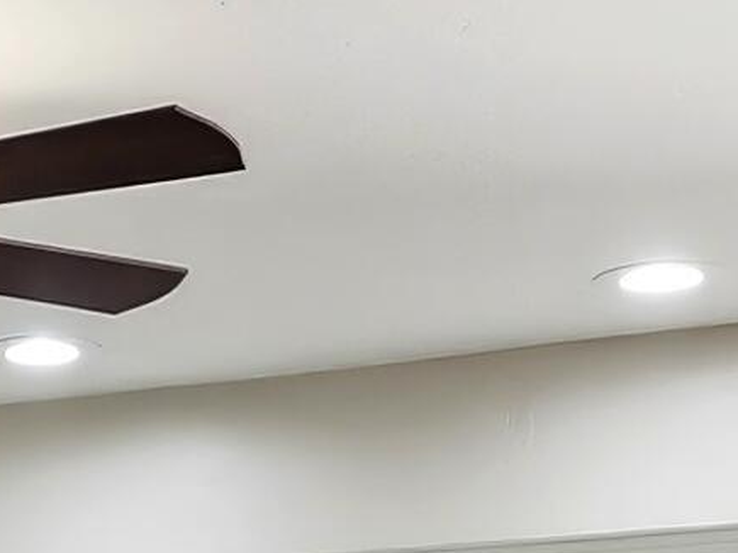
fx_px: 2941
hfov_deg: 13.6
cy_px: 1405
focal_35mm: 138
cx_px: -299
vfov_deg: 9.4
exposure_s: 1/8000
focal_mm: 10
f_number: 1.7
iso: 1250
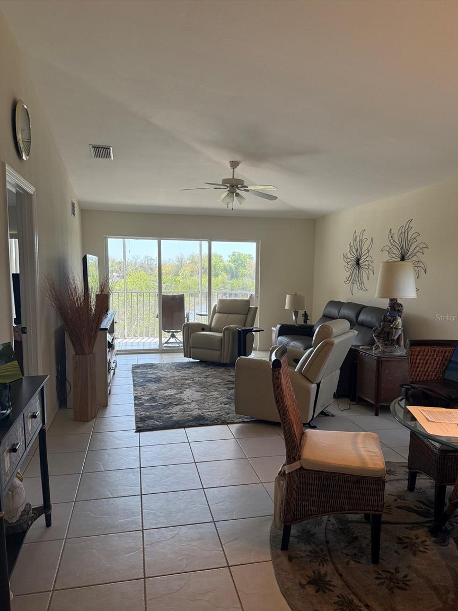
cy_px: 317
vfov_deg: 69.4
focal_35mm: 25
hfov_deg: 54.9
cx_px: 235
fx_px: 441
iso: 200
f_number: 1.78
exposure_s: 1/240
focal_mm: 6.76
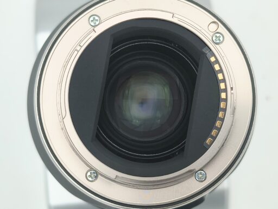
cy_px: 104
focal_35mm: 24
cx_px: 139
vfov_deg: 56.9
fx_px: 193
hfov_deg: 71.5
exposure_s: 1/455
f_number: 1.8
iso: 101
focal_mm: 5.56
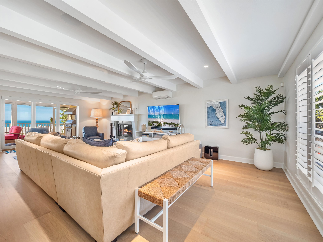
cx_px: 162
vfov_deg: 85.7
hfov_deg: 102.1
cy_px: 121
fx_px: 131
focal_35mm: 14
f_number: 7.1
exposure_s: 1/5
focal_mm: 7
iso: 200
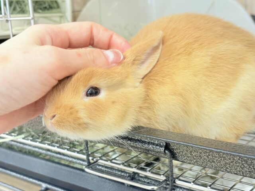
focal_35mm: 52
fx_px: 383
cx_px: 128
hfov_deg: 36.8
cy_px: 96
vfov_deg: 28.0
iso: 160
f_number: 1.6
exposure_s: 1/50
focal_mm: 5.96
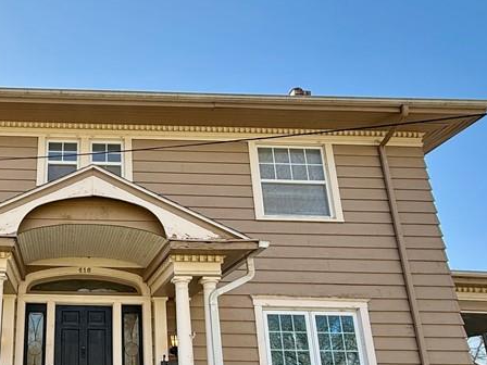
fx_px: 450
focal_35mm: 32
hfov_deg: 52.0
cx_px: 76
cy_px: 276
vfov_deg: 42.7
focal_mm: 2.22
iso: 64
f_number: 2.2
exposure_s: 1/522
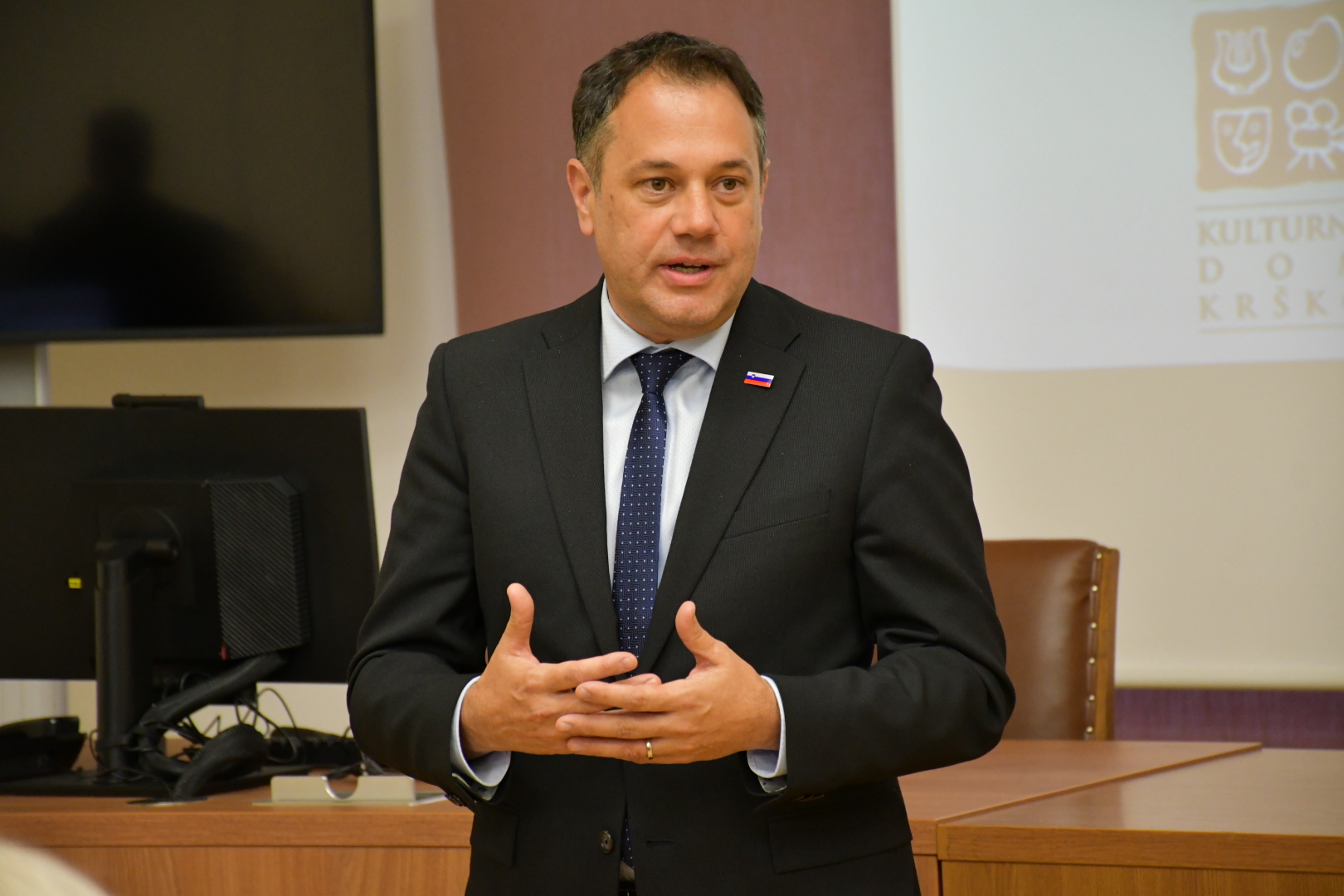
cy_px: 448
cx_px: 672
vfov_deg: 8.7
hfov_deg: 13.1
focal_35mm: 157
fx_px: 5861
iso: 2800
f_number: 5.6
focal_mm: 105
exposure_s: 1/125
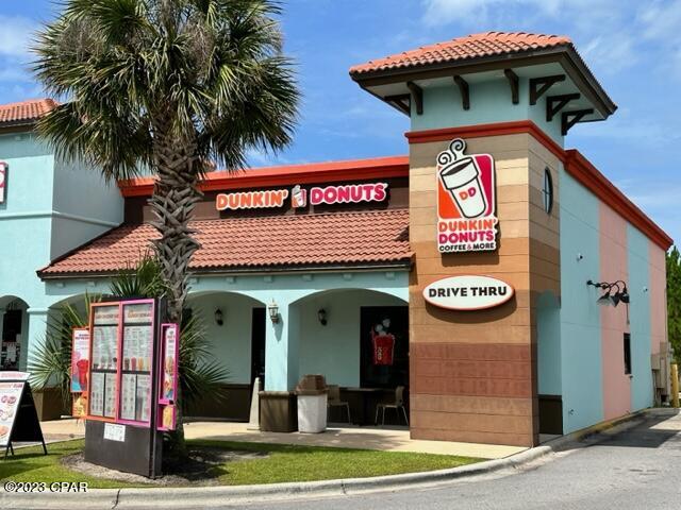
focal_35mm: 48
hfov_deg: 39.7
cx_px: 340
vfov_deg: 30.3
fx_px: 944
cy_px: 255
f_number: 1.78
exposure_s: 1/4785
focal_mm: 6.86
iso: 64
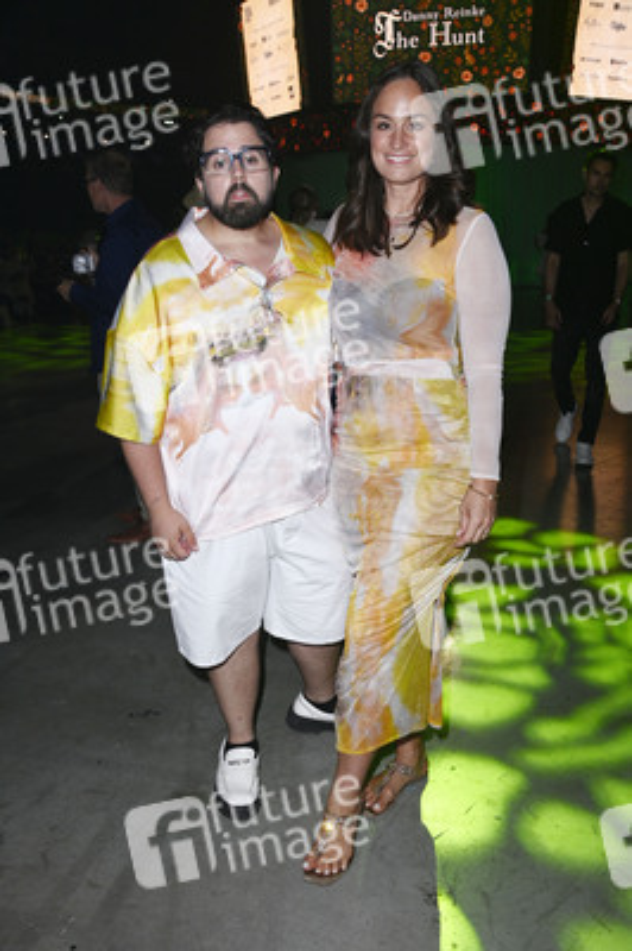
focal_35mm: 34
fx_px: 897
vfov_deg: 55.8
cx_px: 316
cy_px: 476
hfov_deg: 38.8
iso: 1250
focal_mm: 34
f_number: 5.6
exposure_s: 1/125
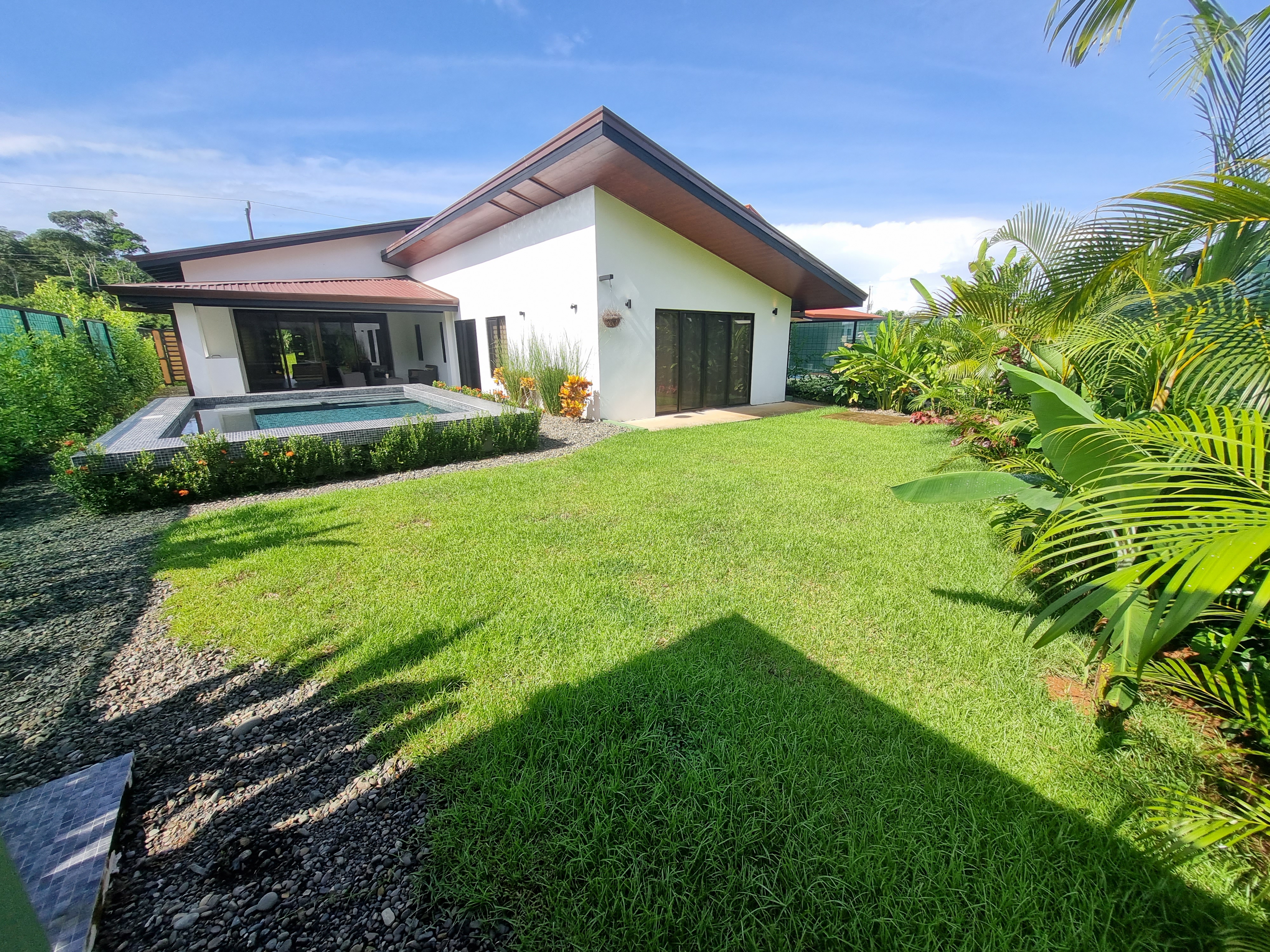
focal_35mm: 13
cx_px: 635
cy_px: 476
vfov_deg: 89.9
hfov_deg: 106.2
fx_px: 477
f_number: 2.2
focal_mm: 1.74
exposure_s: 1/1076
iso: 50
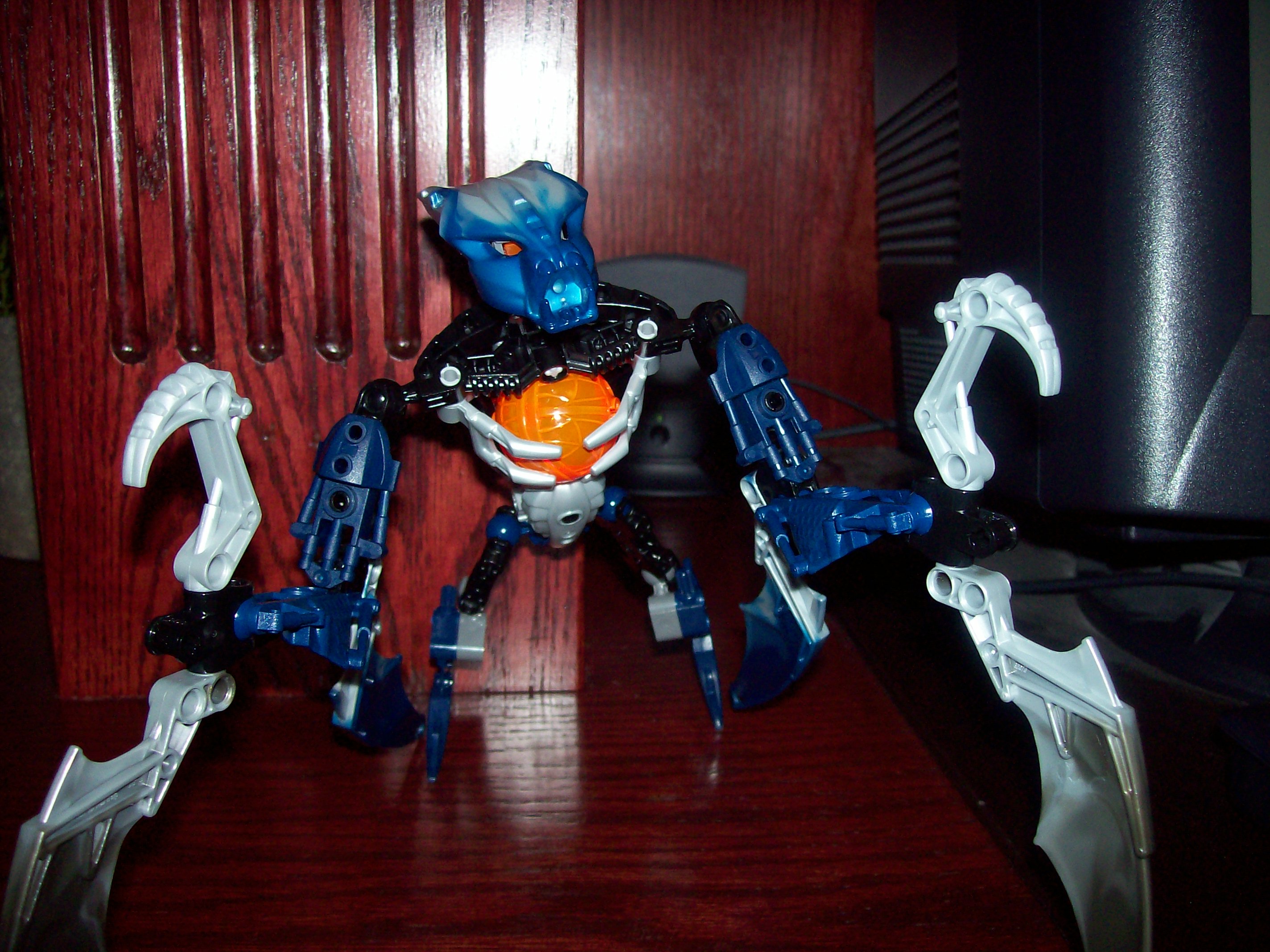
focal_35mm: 36
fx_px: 1320
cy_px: 476
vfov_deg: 39.6
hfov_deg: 51.4
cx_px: 635
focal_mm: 6
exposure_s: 1/64
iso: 80
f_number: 2.7
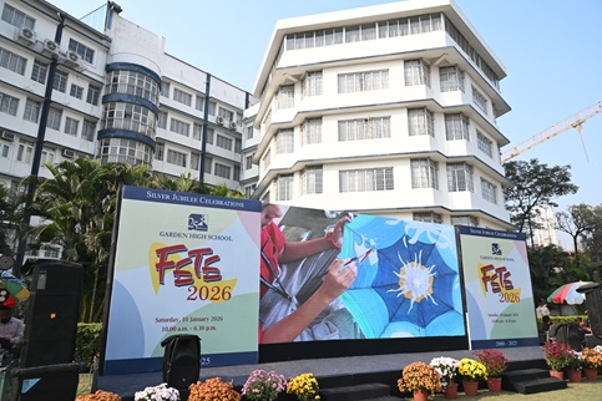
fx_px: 401
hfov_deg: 73.7
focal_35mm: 24
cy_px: 200
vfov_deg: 53.1
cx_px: 301
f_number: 11
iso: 500
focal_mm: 24
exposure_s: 1/320
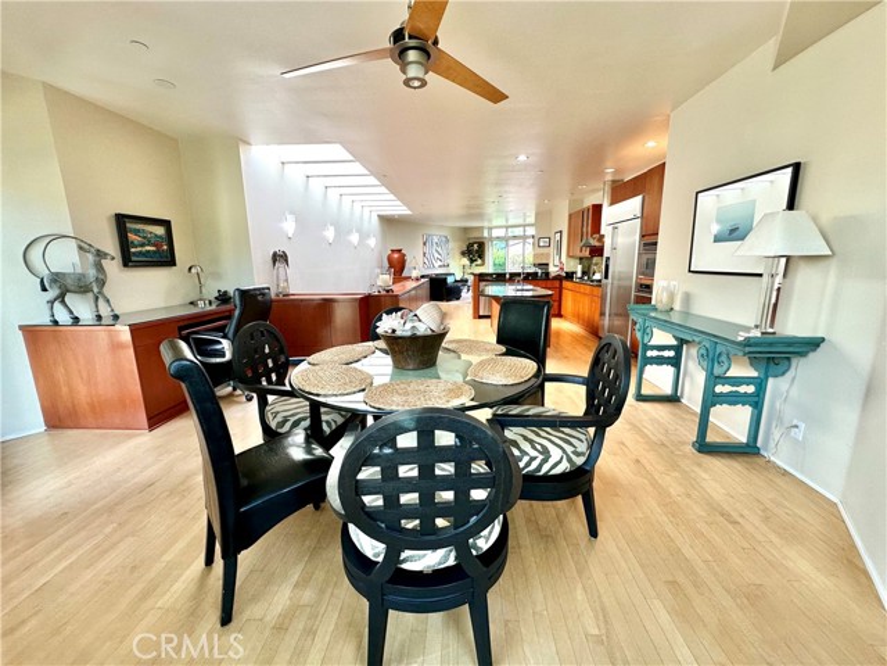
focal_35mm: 14
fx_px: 359
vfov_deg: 85.7
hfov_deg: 102.1
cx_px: 444
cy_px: 333
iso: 125
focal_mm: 2.22
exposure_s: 1/120
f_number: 2.2
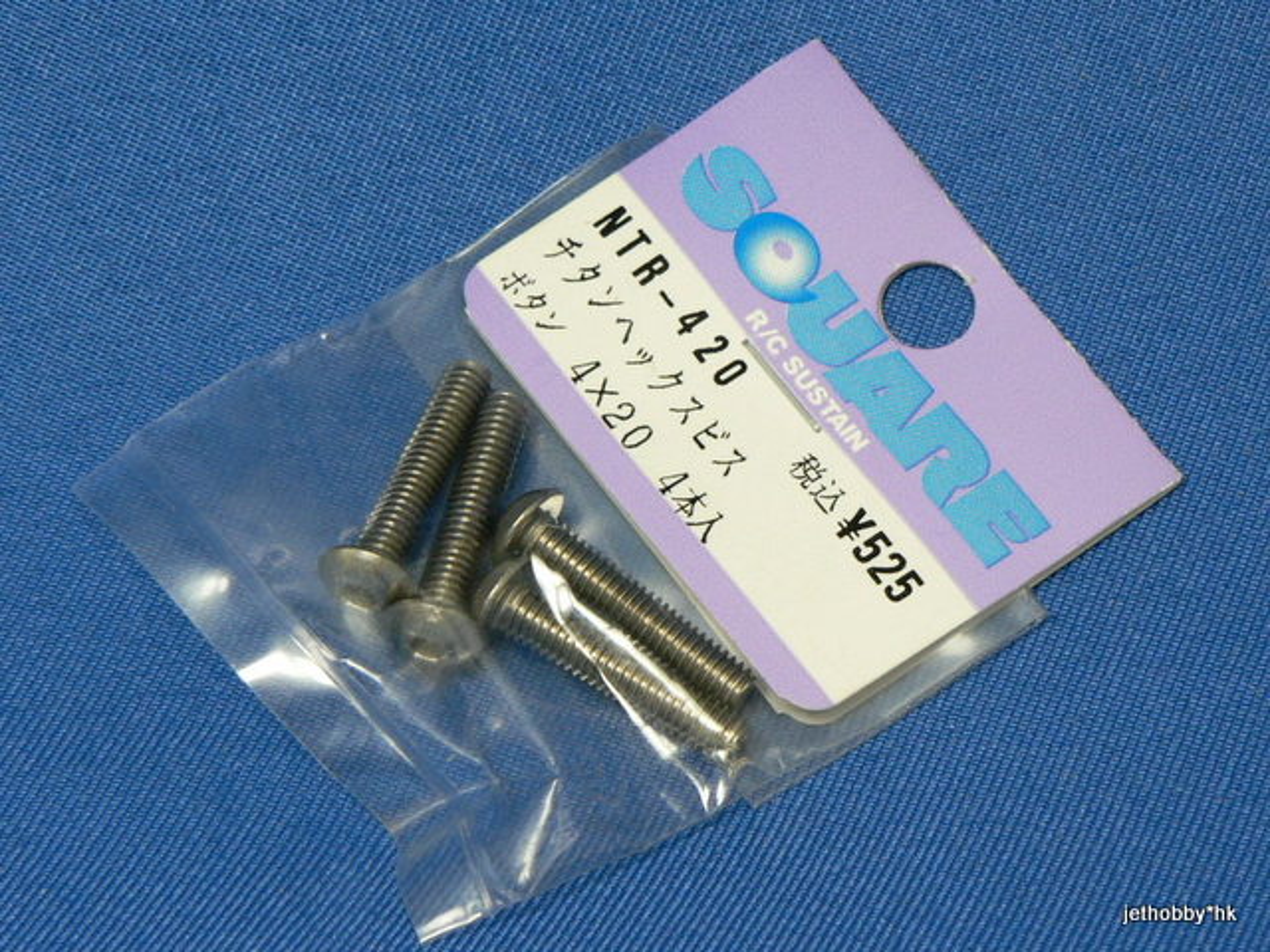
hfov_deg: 25.7
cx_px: 635
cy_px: 476
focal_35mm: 76
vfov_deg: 19.4
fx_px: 2788
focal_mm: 12.6
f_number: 3.2
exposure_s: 1/60
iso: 100
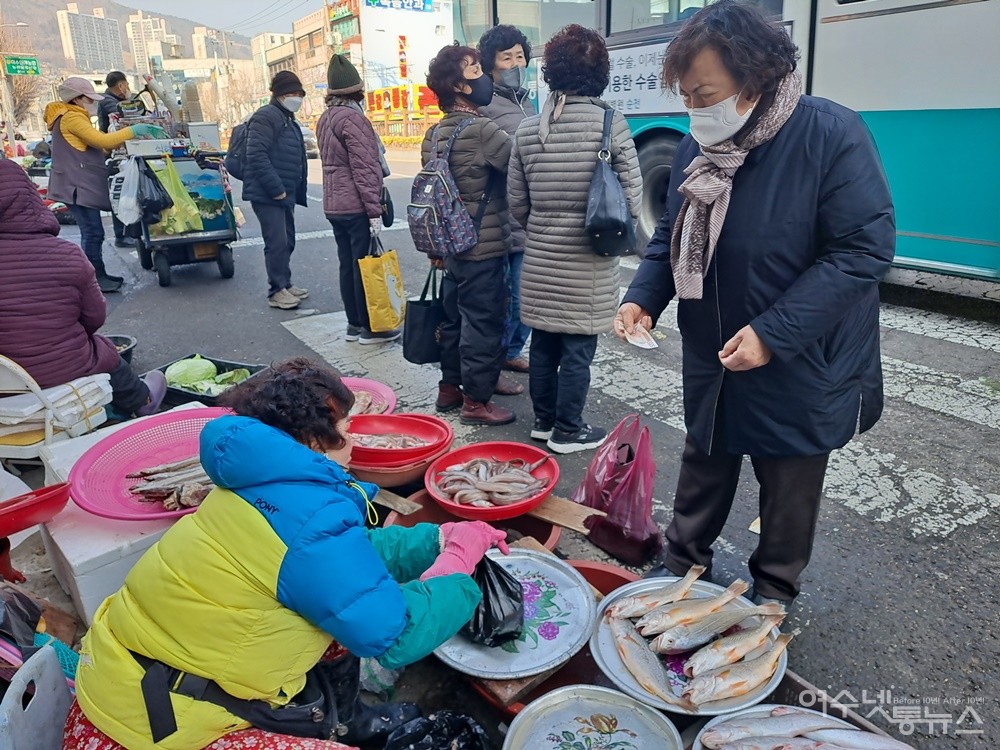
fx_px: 693
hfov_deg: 71.6
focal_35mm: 24
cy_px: 375
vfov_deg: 56.8
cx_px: 500
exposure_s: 1/280
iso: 25
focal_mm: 5.23
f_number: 1.8
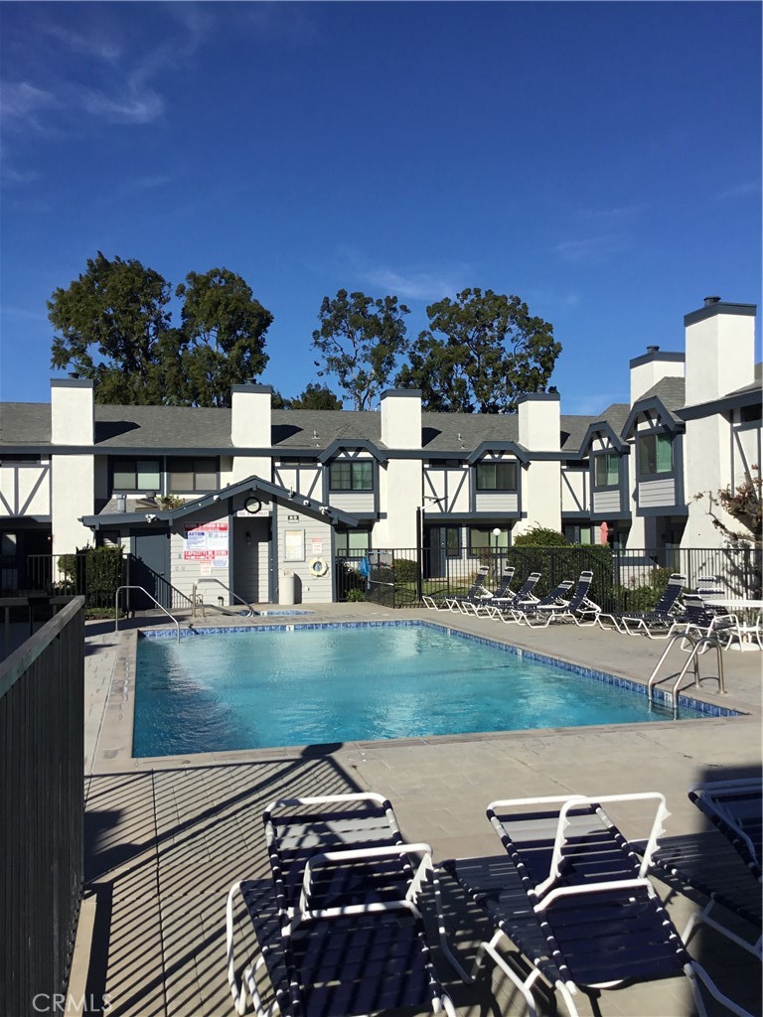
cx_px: 382
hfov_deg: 45.4
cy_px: 508
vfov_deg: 58.4
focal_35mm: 31
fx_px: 911
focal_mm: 3.3
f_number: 2.4
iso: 25
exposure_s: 1/2551
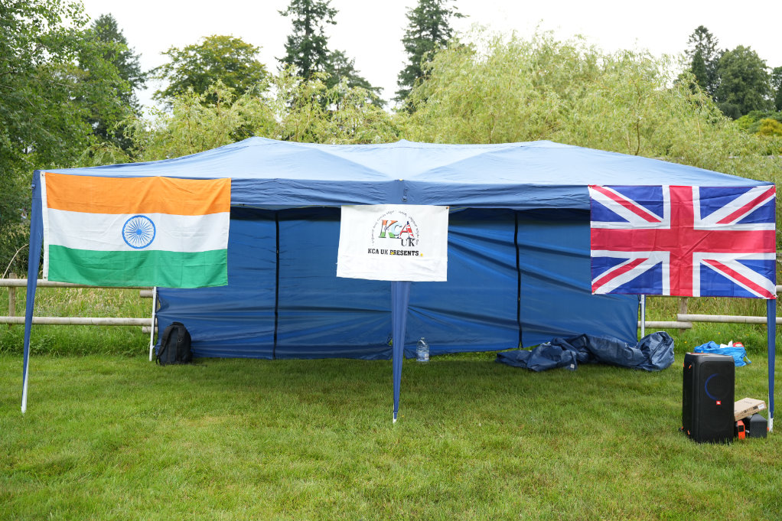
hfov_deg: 58.3
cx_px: 391
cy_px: 260
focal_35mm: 32
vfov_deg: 40.8
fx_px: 701
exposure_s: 1/500
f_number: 3.5
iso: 500
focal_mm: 32.3
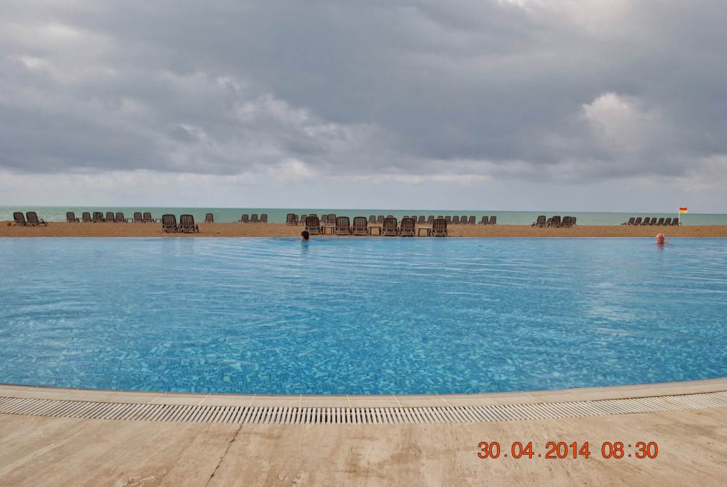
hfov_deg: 53.1
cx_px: 364
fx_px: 728
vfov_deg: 37.0
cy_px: 244
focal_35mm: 36
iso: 100
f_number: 8
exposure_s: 1/250
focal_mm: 24
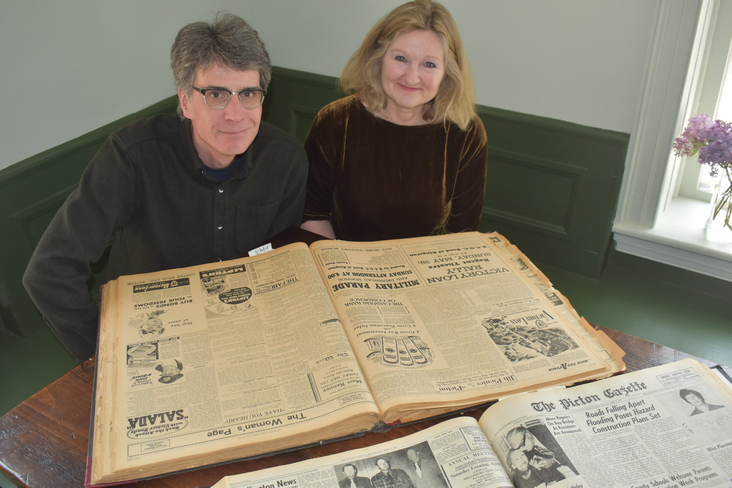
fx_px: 701
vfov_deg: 38.4
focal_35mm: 34
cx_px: 366
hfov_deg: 55.1
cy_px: 244
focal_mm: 23
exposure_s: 1/125
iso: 450
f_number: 5.6
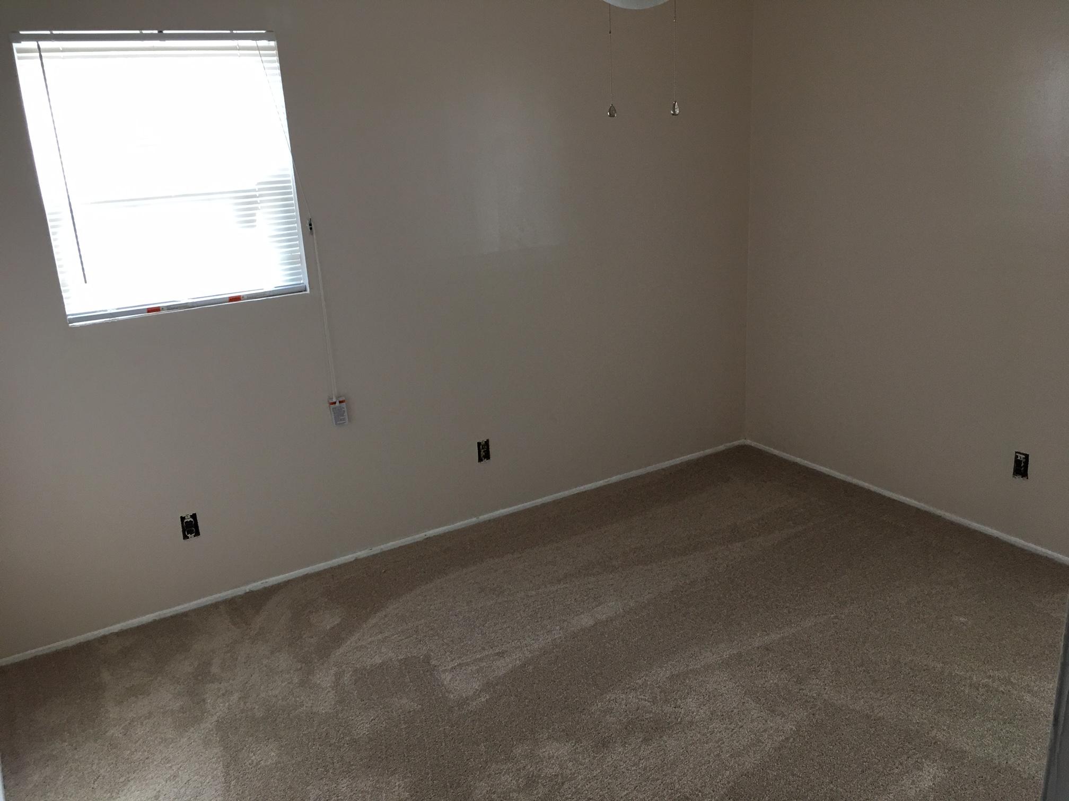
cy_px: 400
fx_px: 896
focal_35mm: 29
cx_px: 534
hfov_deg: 61.7
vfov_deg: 48.2
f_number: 2.2
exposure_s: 1/30
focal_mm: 4.15
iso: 40
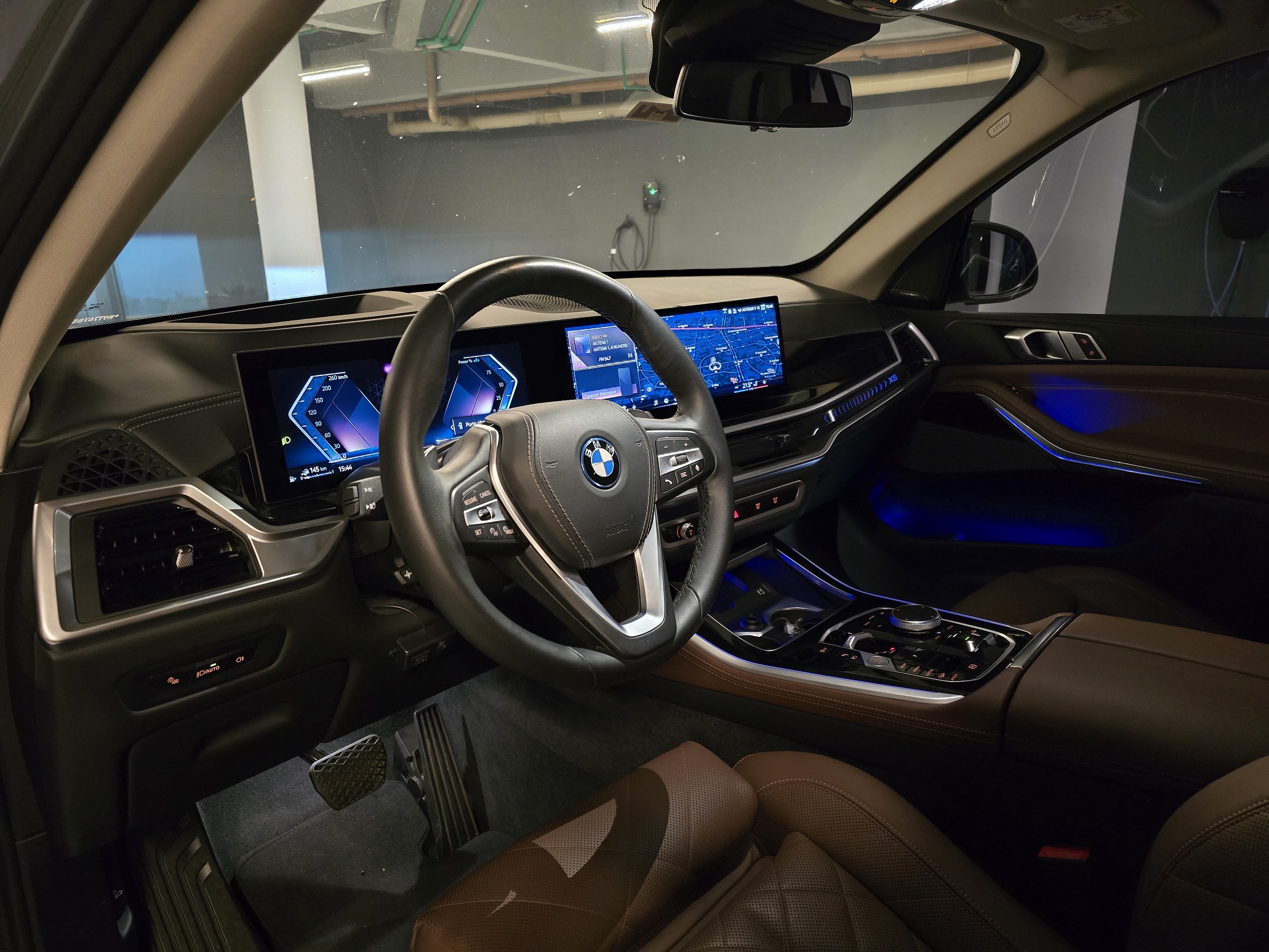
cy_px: 476
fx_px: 843
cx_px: 634
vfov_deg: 58.9
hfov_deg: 73.9
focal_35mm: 23
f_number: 1.7
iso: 1600
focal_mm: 6.3
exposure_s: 1/35
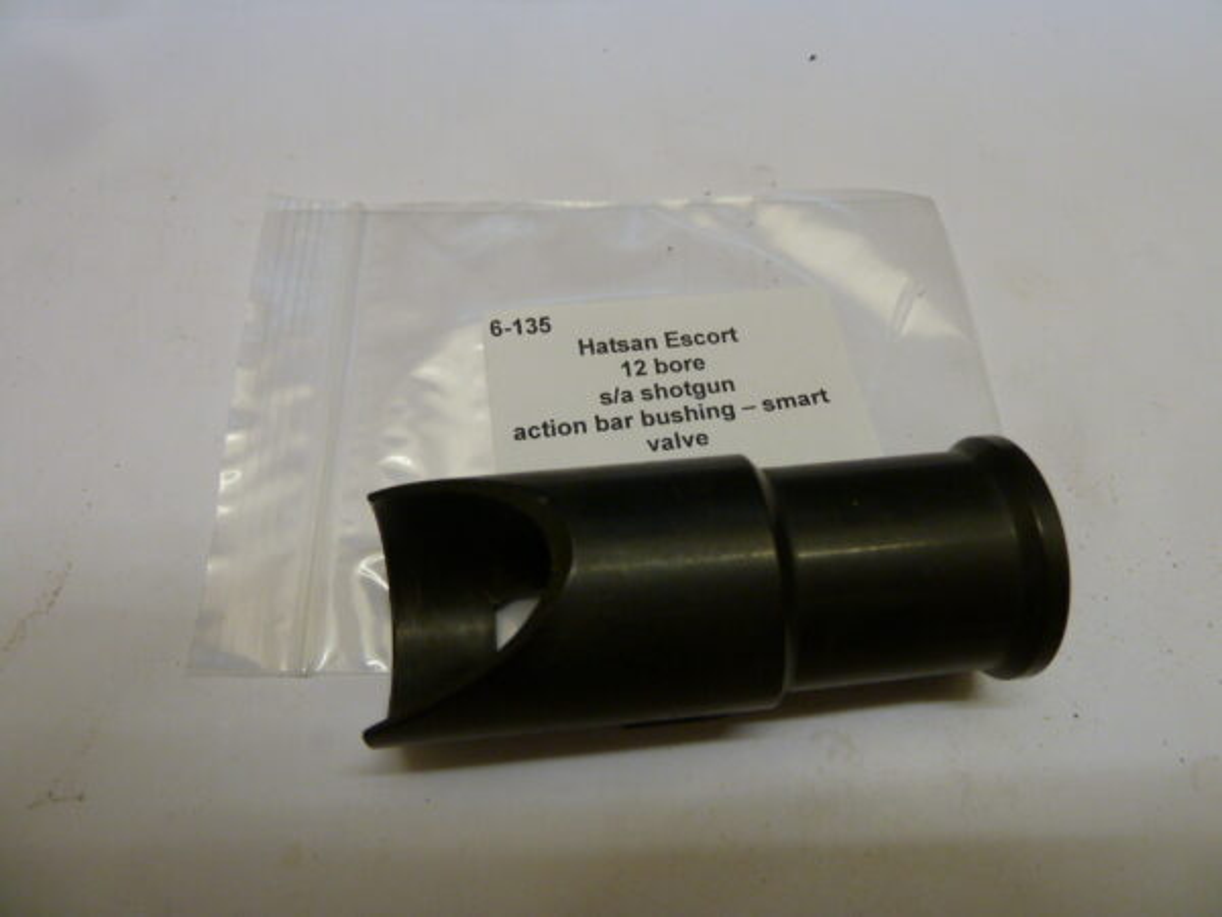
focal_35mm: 25
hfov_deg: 69.4
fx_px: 883
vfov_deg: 54.9
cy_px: 458
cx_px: 611
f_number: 3.3
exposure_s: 1/30
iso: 200
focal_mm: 4.1
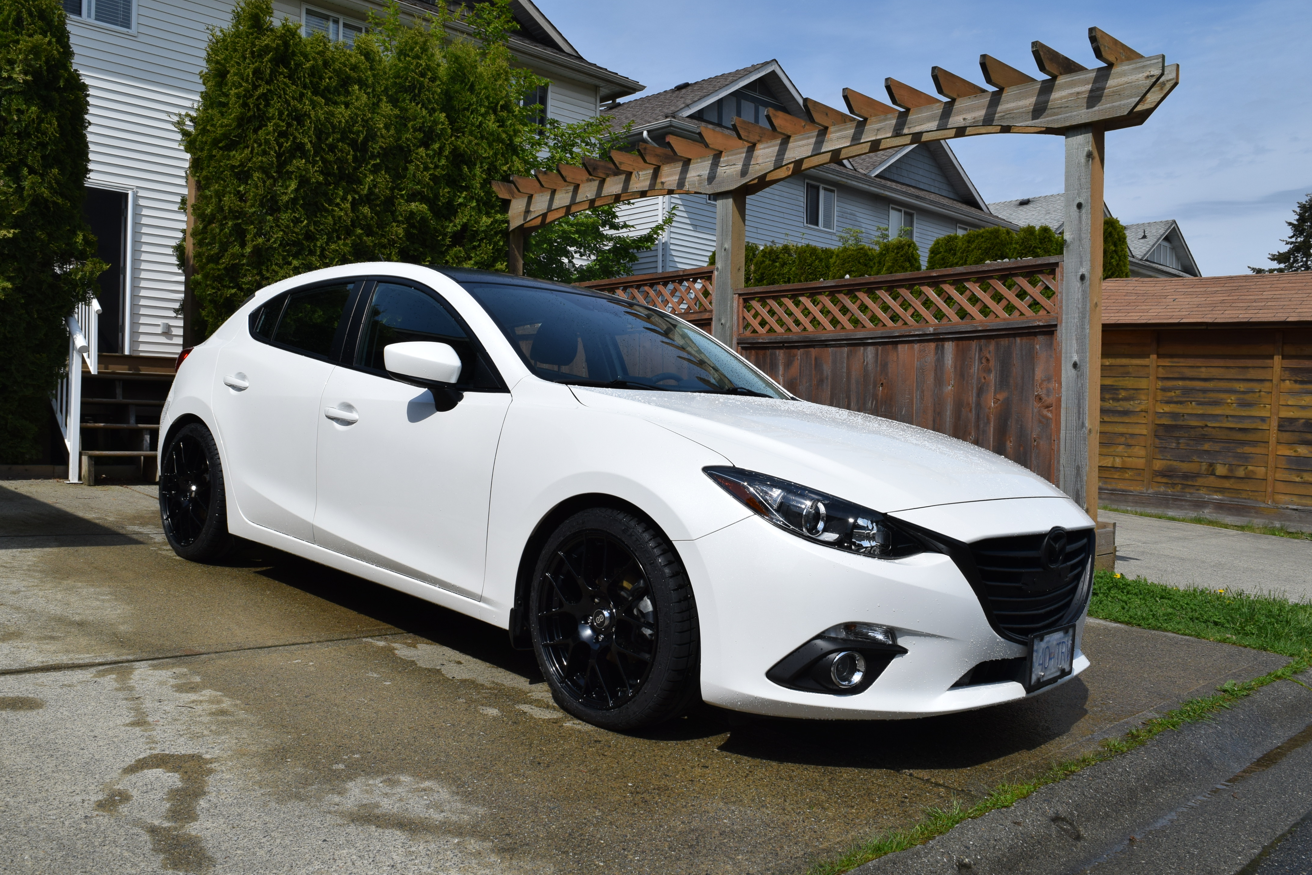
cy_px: 431
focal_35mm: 28
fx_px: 1020
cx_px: 639
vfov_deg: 46.4
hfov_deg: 65.5
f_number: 11
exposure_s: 1/500
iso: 200
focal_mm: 18
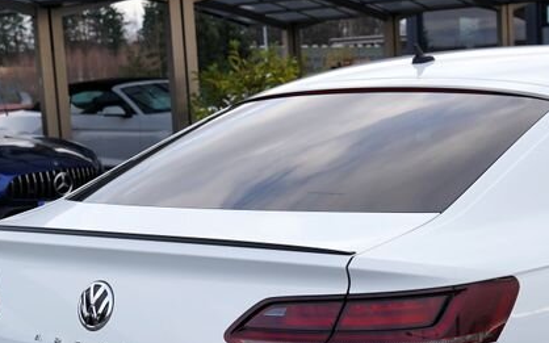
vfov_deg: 17.2
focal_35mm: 75
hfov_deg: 27.3
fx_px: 1122
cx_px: 370
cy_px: 285
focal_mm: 30
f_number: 5
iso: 100
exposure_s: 1/100
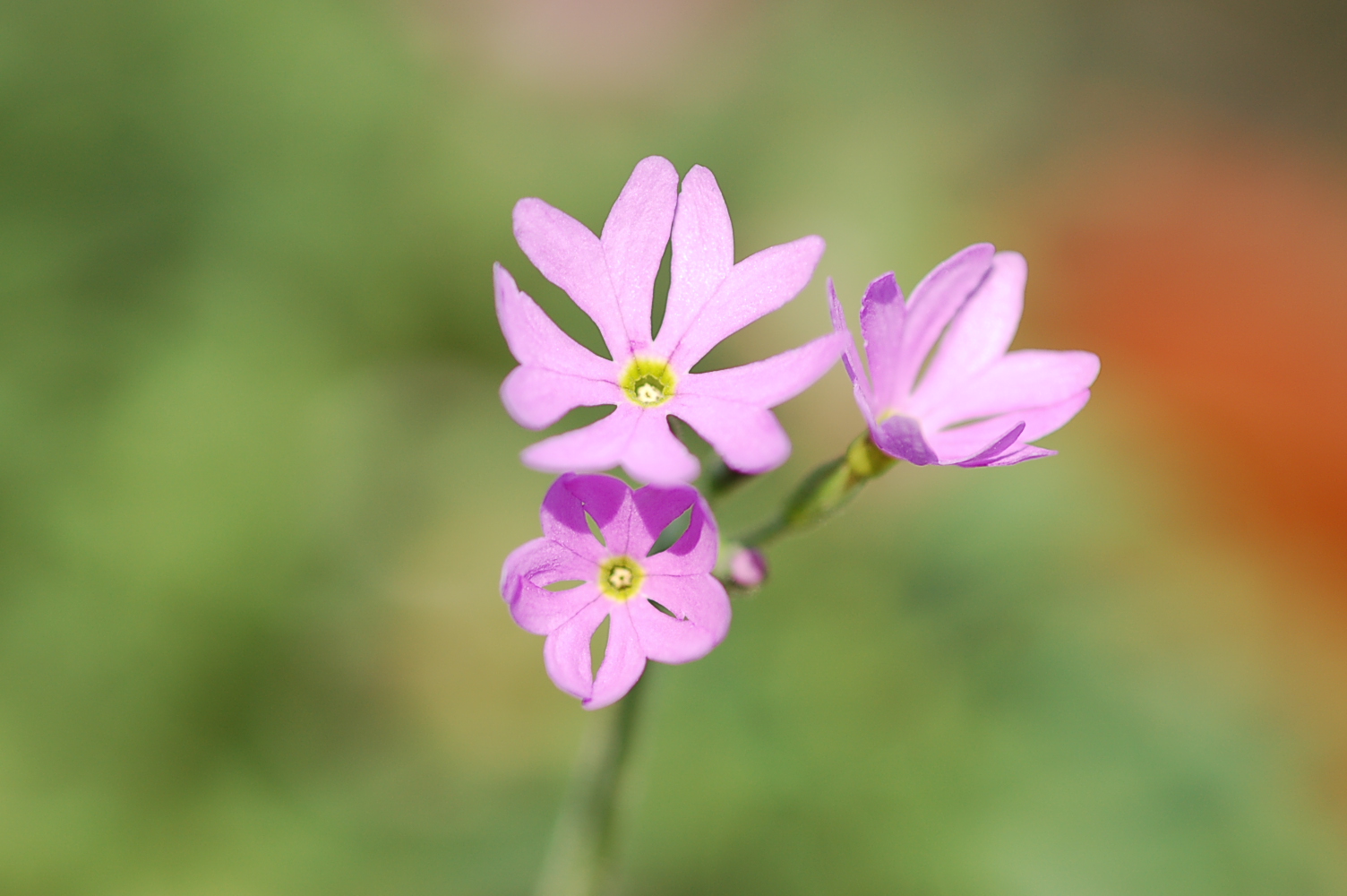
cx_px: 674
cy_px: 448
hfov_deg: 13.1
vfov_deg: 8.7
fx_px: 5888
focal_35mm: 158
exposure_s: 1/1000
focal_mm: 105
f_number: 4
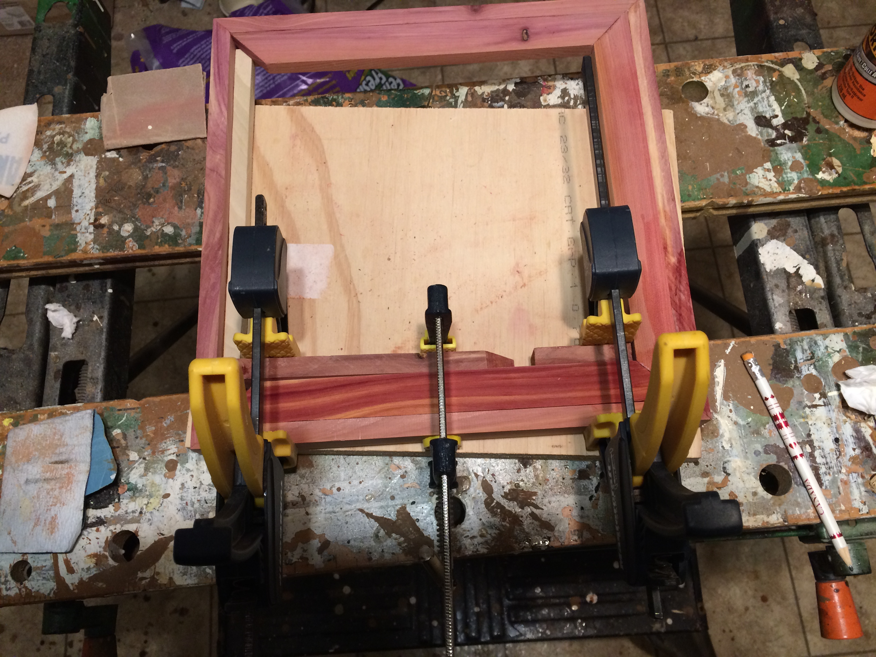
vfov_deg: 48.2
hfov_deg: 61.7
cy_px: 328
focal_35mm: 29
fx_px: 734
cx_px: 438
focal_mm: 4.15
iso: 125
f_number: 2.2
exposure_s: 1/30
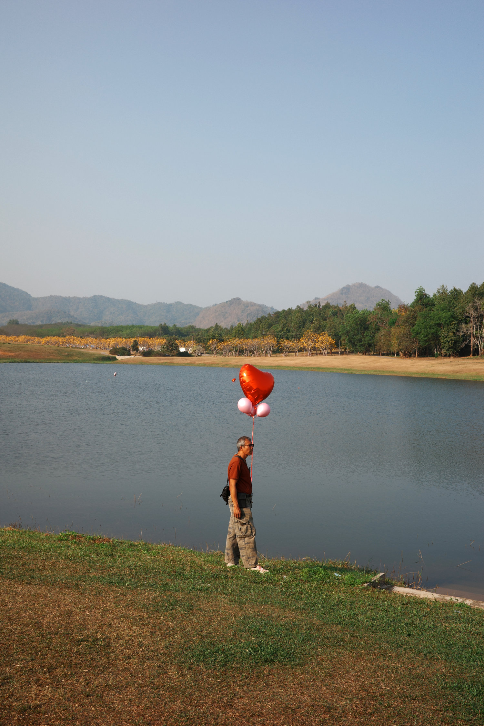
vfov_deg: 48.5
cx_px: 242
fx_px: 807
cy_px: 363
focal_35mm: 40
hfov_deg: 33.4
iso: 100
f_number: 7.1
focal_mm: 26
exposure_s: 1/250
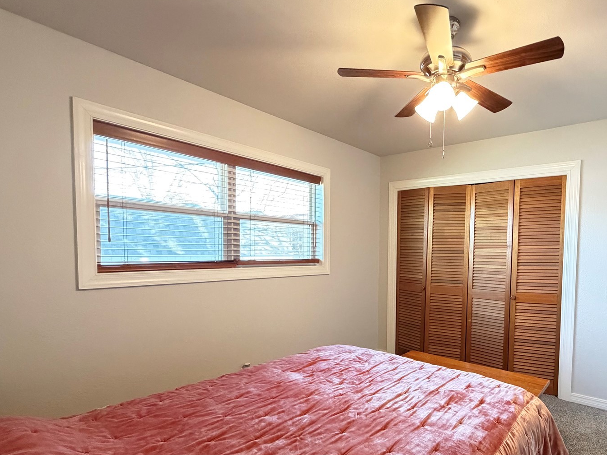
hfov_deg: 79.7
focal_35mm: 20
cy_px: 269
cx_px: 393
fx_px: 351
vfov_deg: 65.5
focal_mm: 2.22
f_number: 2.2
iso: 640
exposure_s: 1/60
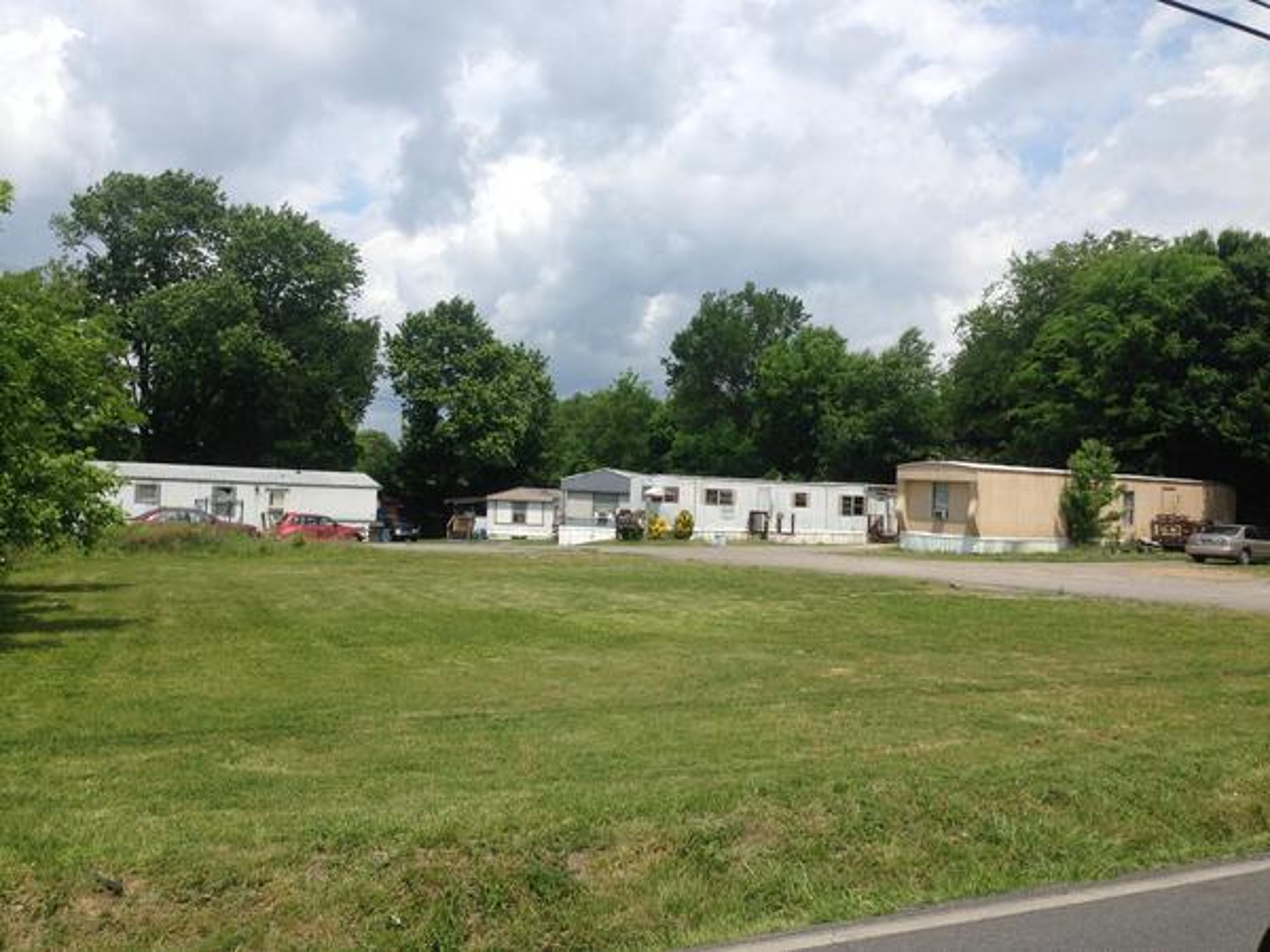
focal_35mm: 33
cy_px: 476
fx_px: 1211
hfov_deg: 55.4
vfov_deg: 42.9
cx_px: 635
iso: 50
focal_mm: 4.12
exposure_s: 1/2008
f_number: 2.4
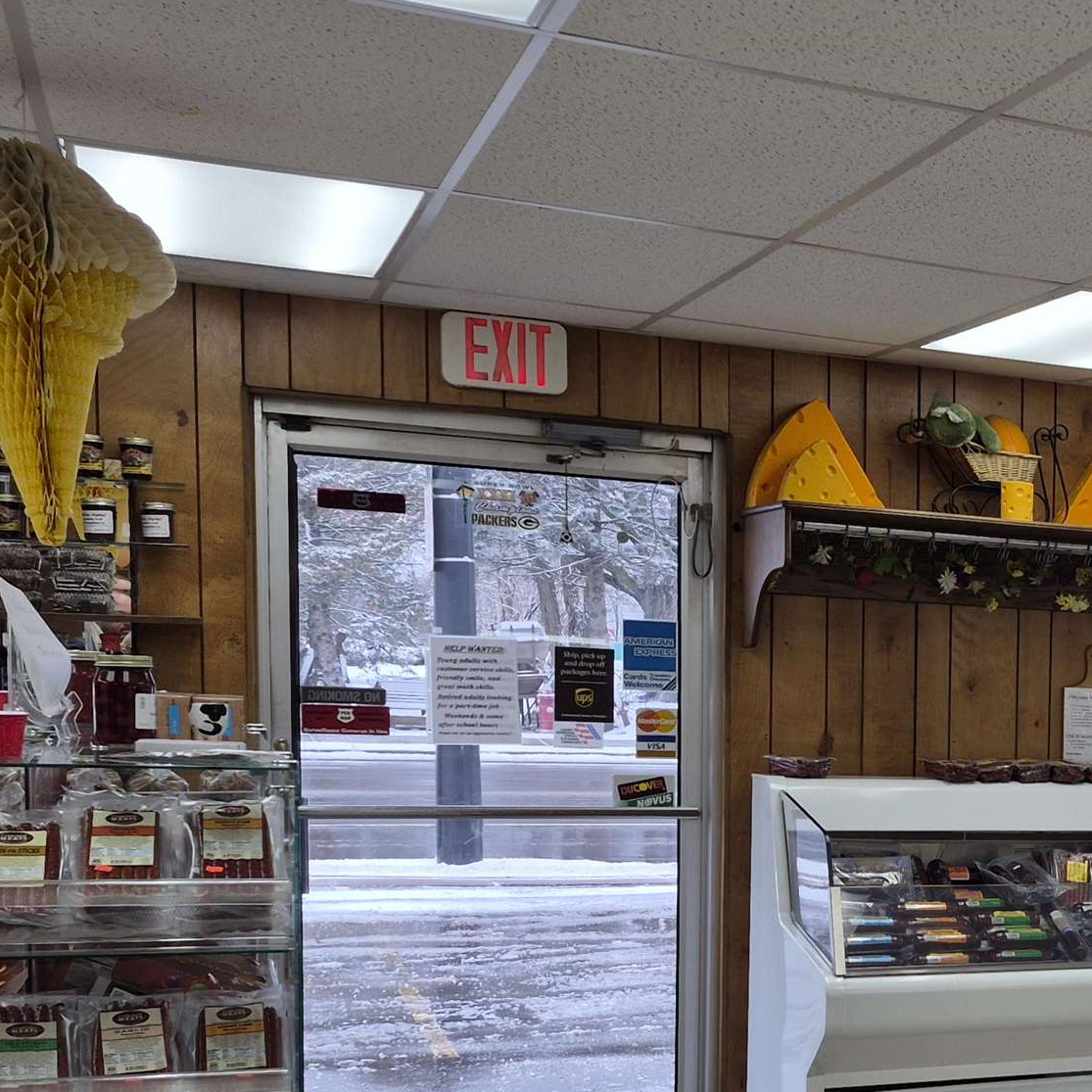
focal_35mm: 56
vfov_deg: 29.8
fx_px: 1999
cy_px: 880
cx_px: 1383
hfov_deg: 26.4
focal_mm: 5.4
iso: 32
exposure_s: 1/120
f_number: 1.8
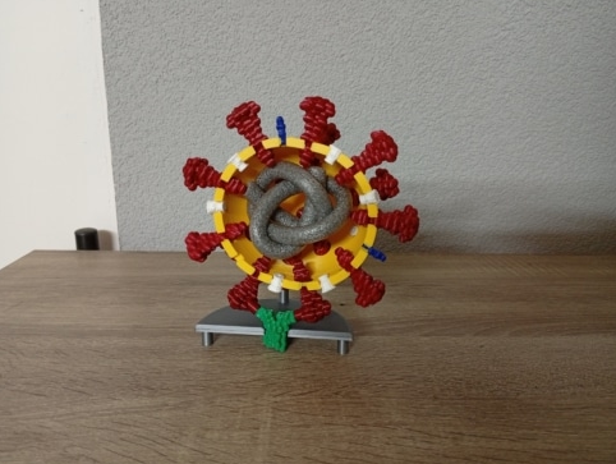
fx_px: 499
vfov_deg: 49.9
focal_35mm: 28
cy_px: 231
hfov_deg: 63.4
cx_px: 314
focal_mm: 3.98
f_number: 1.8
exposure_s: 1/33.3
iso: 632
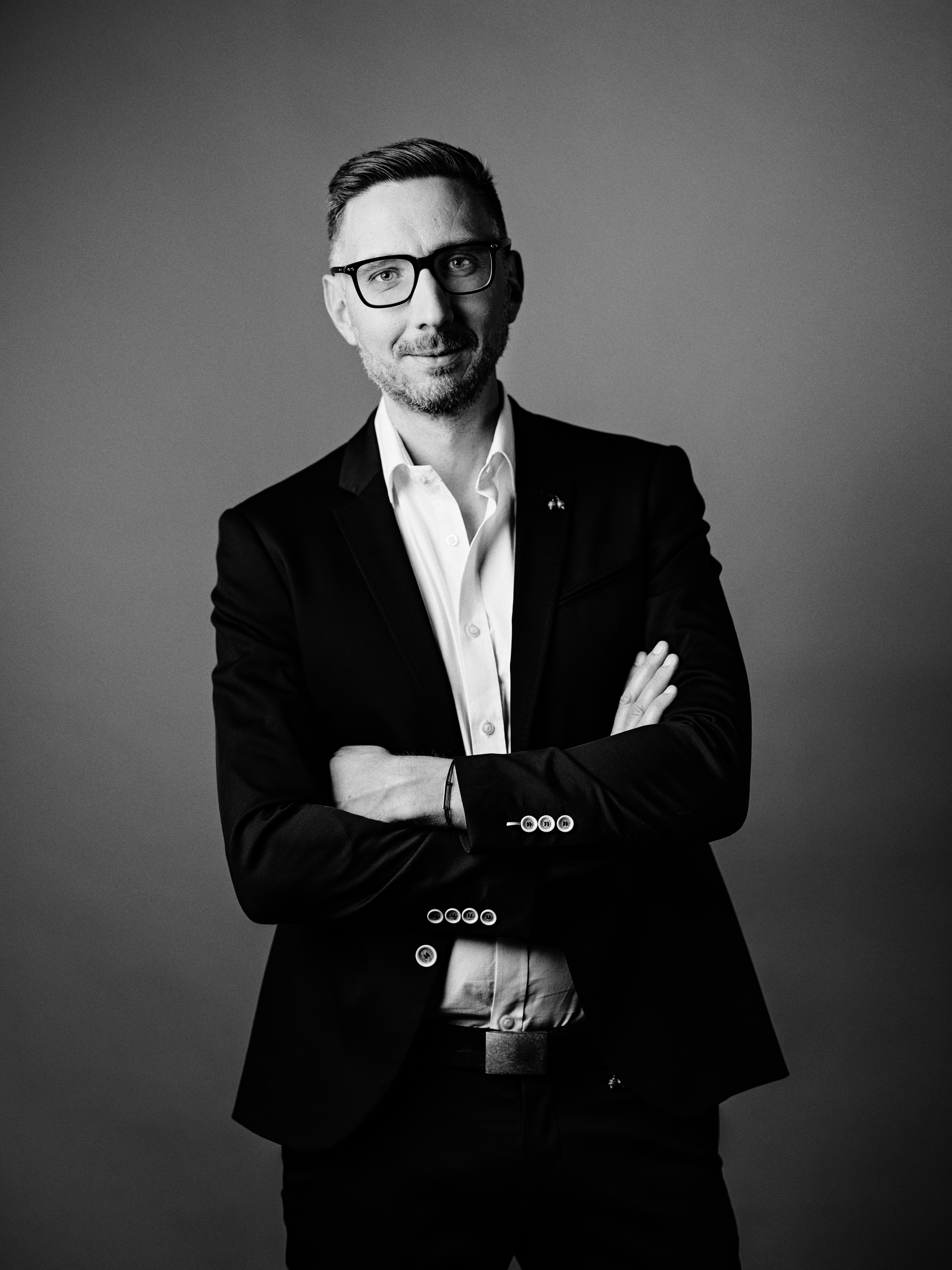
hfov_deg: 23.3
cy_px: 635
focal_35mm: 63
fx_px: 2310
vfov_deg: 30.7
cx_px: 476
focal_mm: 80
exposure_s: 1/1600
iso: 320
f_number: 2
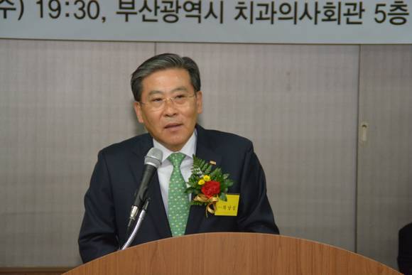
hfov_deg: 15.9
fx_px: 1477
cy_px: 138
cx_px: 206
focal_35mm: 129
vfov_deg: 10.6
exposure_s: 1/60
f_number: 5.6
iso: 1250
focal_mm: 86
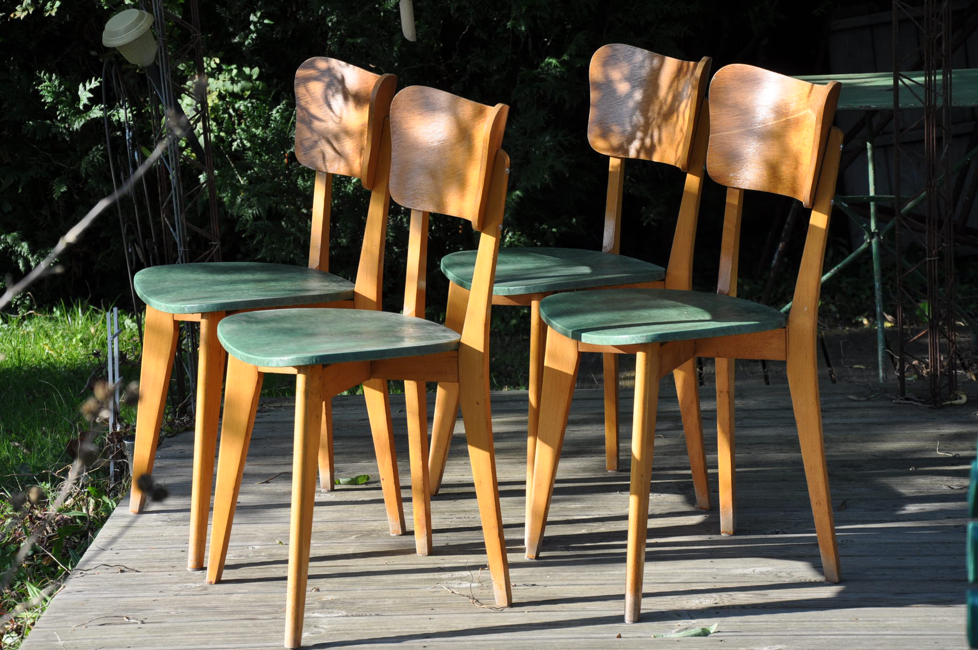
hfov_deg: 19.5
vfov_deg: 13.0
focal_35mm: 105
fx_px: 2849
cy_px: 325
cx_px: 489
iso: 250
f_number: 8
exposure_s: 1/250
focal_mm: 70
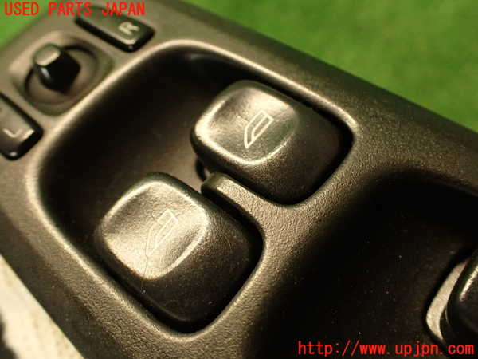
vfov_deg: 46.8
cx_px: 239
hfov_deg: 60.0
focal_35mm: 30
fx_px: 414
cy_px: 180
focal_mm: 5.4
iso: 320
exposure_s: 1/30
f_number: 2.3
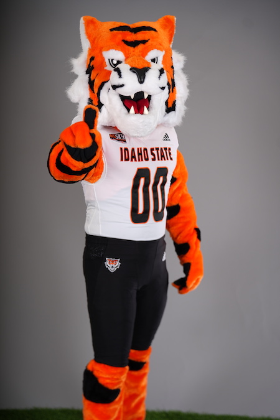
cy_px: 210
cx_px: 140
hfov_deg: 20.0
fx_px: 793
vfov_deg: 29.7
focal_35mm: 68
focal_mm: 68
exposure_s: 1/250
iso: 80
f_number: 2.8
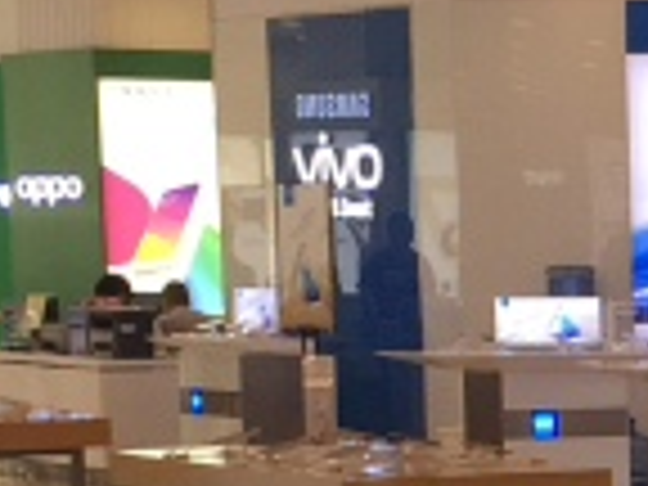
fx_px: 3856
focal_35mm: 206
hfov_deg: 8.9
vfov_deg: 7.1
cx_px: 1418
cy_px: 792
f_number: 2.2
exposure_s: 1/100
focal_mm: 4.15
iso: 32
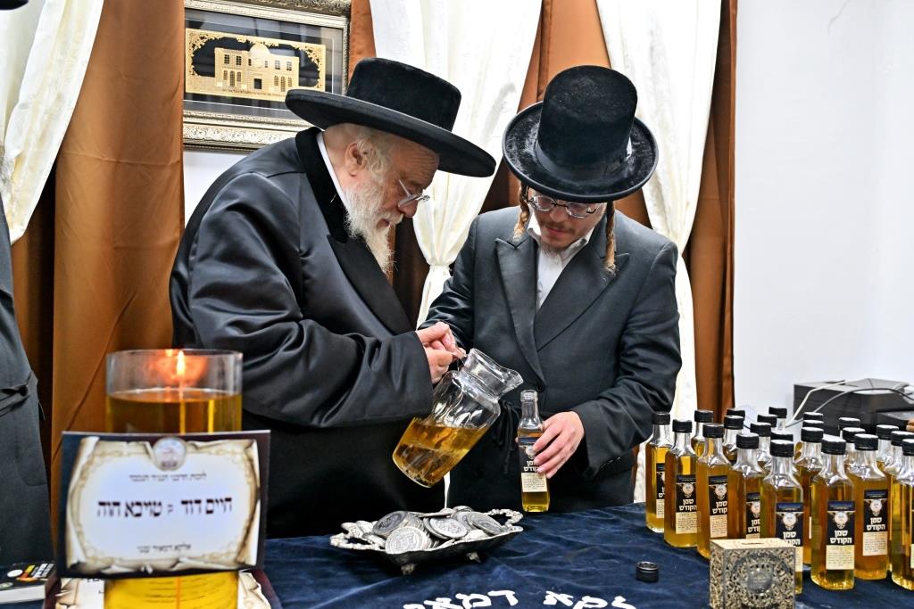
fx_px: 787
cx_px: 457
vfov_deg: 42.3
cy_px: 304
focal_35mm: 31
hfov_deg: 60.3
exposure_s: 1/125
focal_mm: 31
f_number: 4
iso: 2000
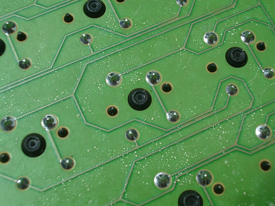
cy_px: 103
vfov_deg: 23.7
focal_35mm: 62
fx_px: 493
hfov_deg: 31.2
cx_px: 138
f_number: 5.6
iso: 80
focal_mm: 10.2
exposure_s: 1/250
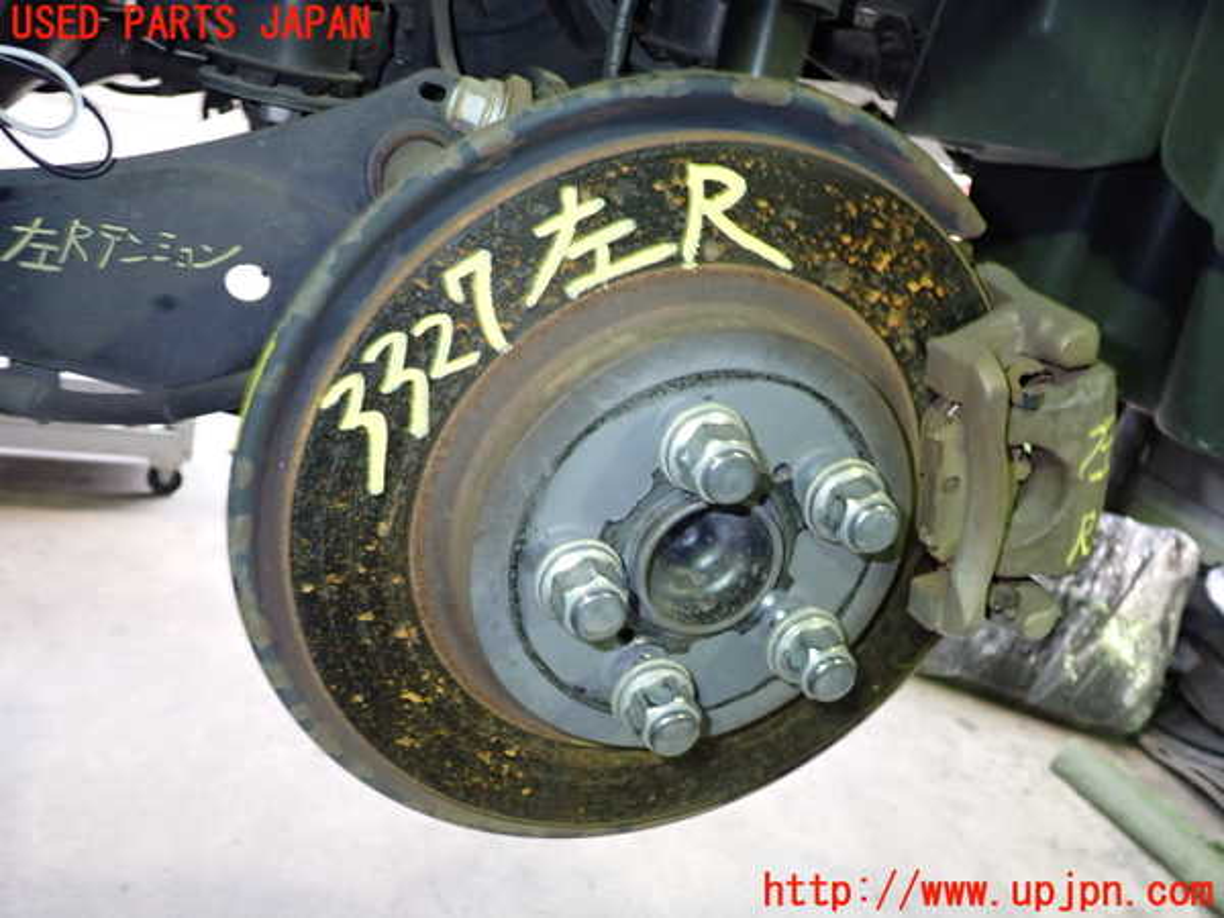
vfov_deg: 46.8
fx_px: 1061
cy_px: 459
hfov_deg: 60.0
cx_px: 612
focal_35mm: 30
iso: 500
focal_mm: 5.4
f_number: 6.3
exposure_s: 1/4
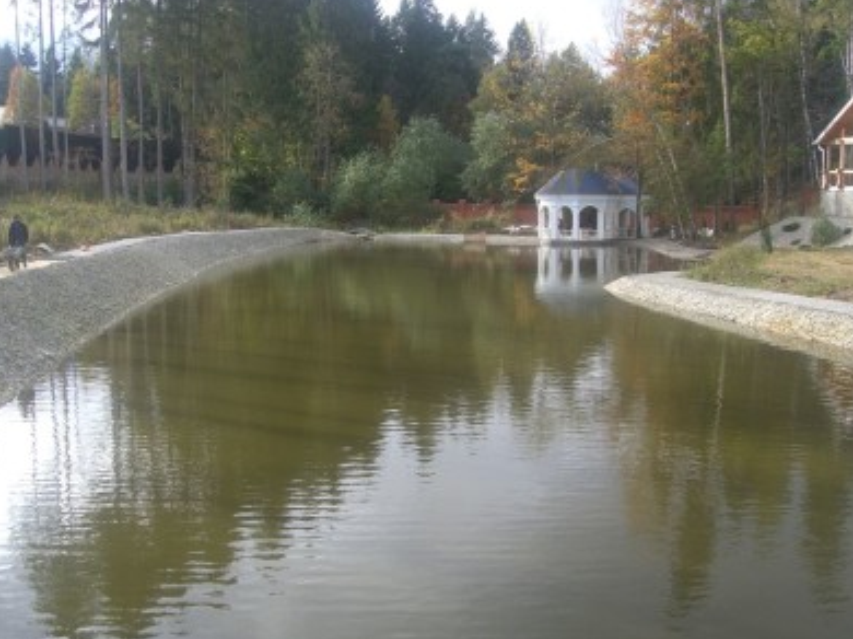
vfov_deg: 36.8
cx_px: 426
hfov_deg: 47.9
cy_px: 317
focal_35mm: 39
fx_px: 960
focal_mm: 6.2
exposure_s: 1/320
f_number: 2.7
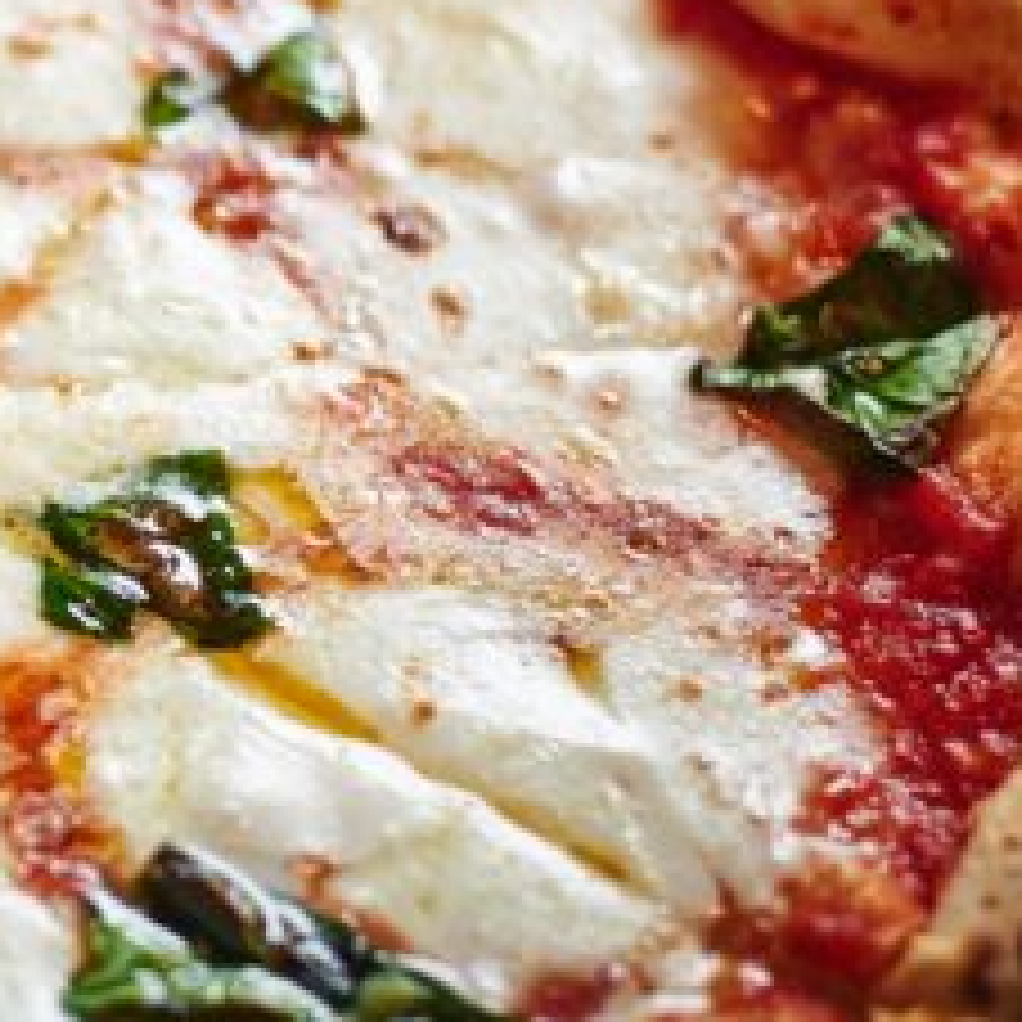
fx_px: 4810
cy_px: 302
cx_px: -450
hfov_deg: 11.7
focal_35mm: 144
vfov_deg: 12.1
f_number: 2.5
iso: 500
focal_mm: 50
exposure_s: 1/160
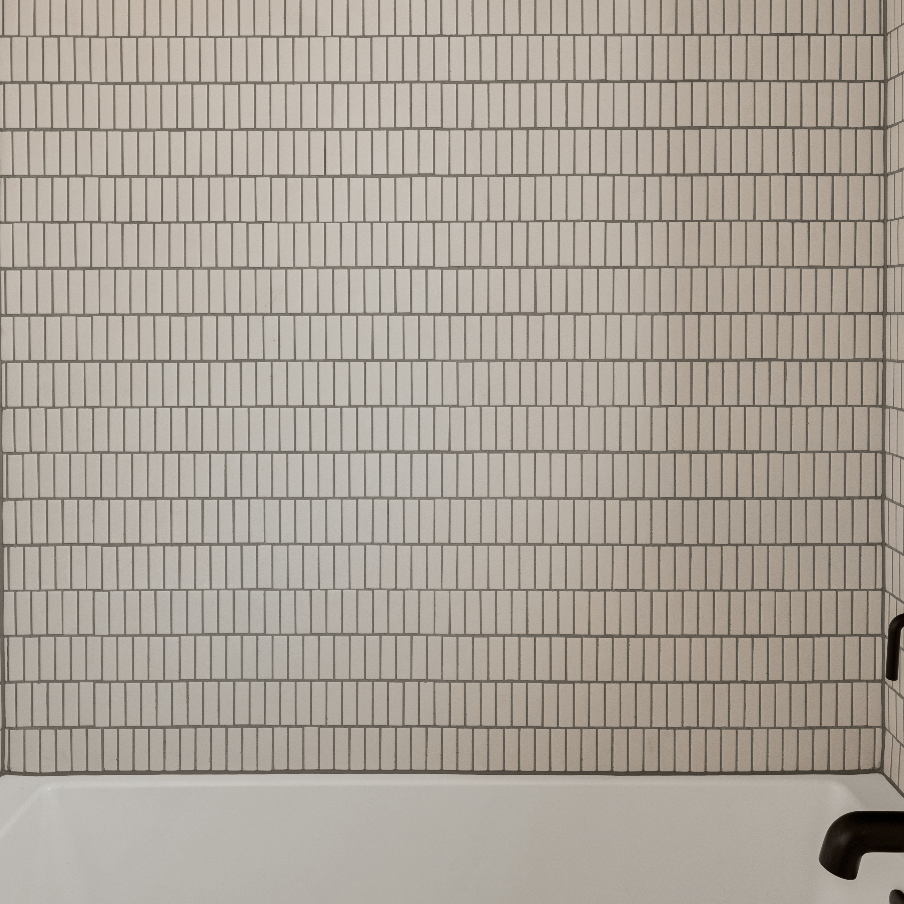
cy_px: 323
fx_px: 945
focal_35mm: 32
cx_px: 449
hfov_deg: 51.1
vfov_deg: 50.4
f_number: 13
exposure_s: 6.5
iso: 320
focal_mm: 20
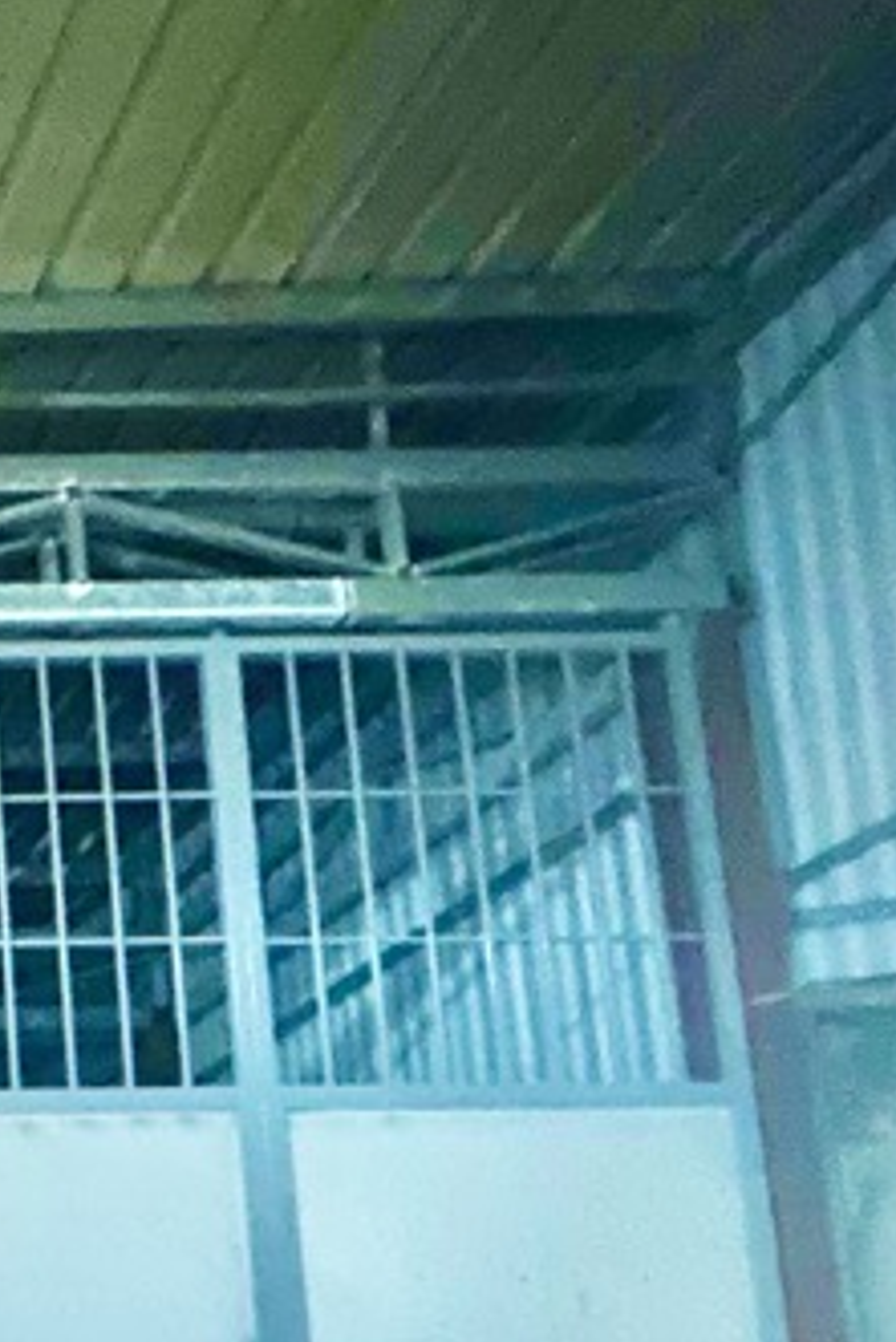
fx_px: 1678
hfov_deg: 21.5
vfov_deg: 38.6
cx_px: -649
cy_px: 1346
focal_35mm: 45
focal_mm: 2.22
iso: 1250
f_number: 2.2
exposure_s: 1/8
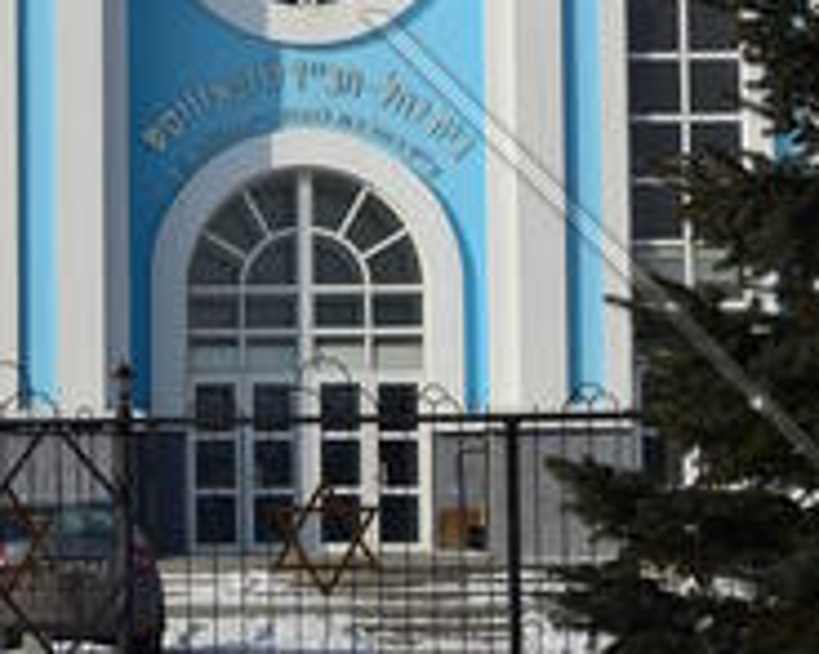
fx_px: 5160
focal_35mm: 213
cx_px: 145
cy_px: -214
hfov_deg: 9.1
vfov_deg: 7.2
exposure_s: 1/400
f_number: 10
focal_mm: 48
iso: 100
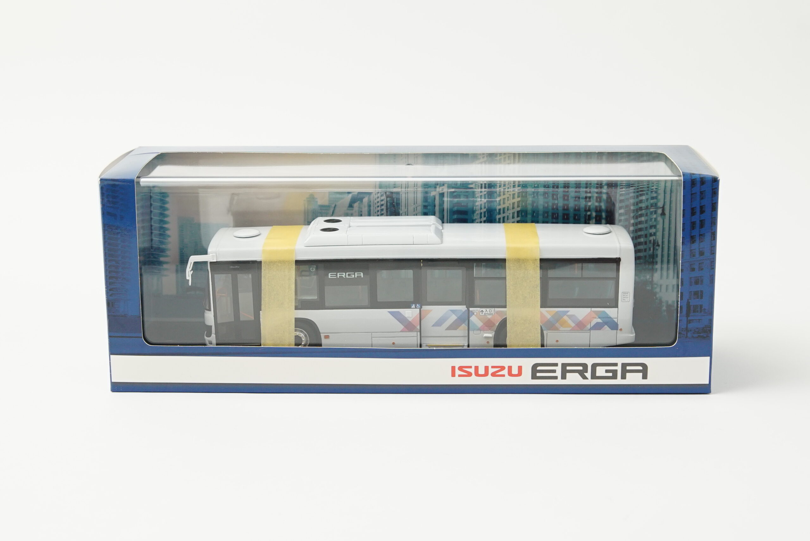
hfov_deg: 33.4
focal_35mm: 60
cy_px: 270
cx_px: 405
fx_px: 1350
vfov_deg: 22.6
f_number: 5.6
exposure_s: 1/40
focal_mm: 40
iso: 1000
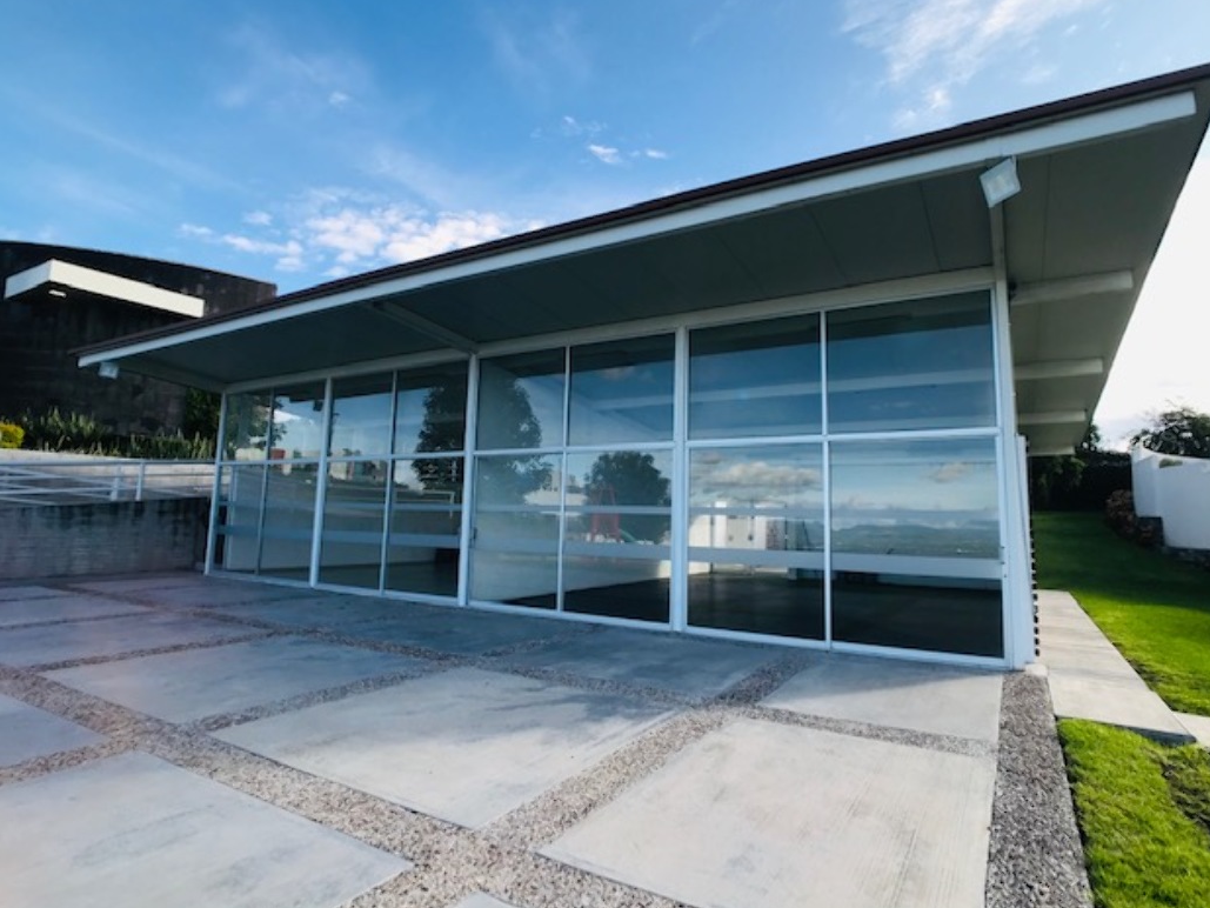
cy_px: 445
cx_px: 624
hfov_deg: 61.6
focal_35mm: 29
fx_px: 1014
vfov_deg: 48.2
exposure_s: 1/833
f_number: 1.8
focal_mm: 3.99
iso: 20
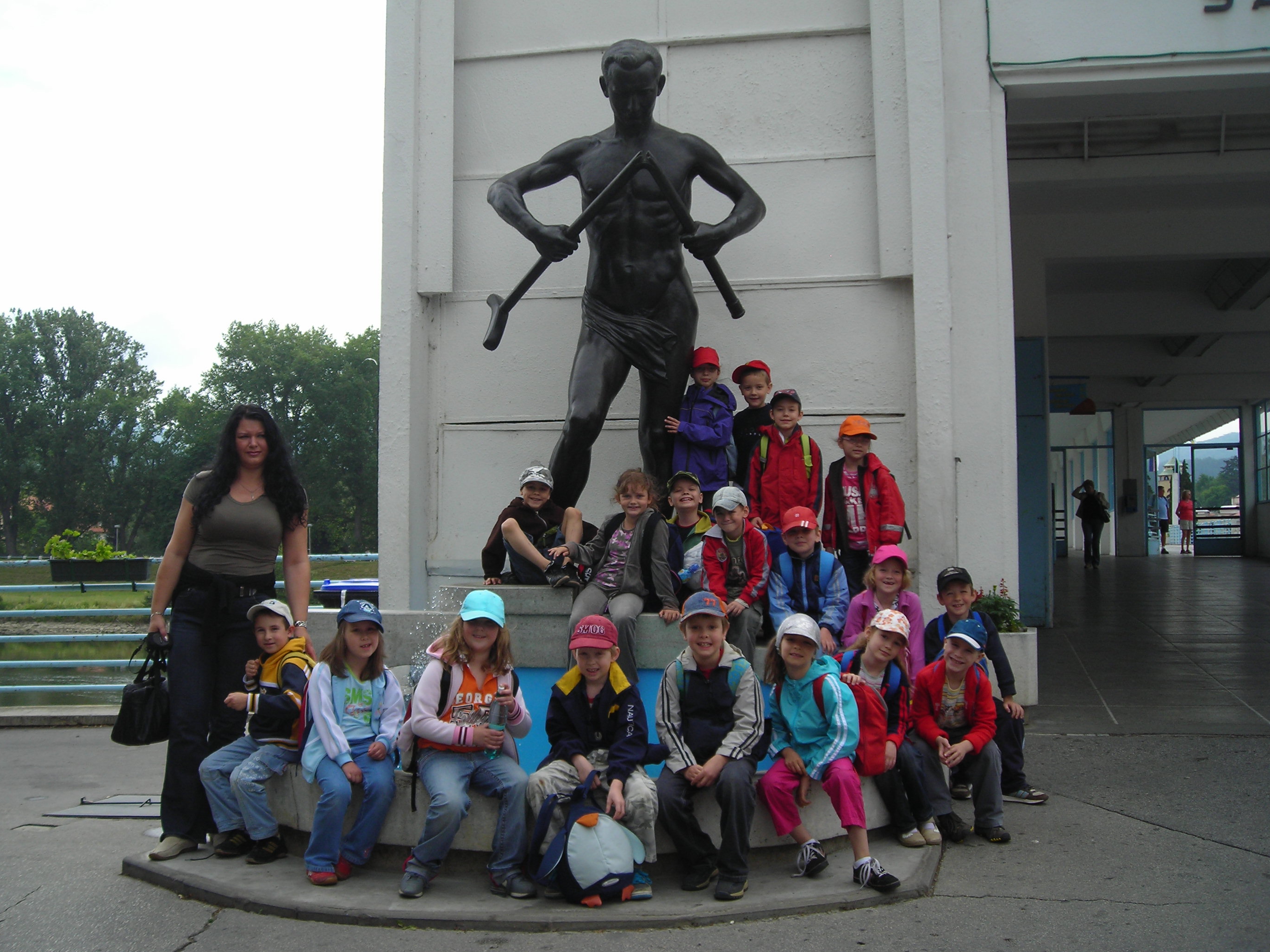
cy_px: 474
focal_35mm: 39
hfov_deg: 47.9
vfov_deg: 36.8
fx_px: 1431
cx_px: 626
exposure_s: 1/431
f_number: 3.2
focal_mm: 6.3
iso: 50
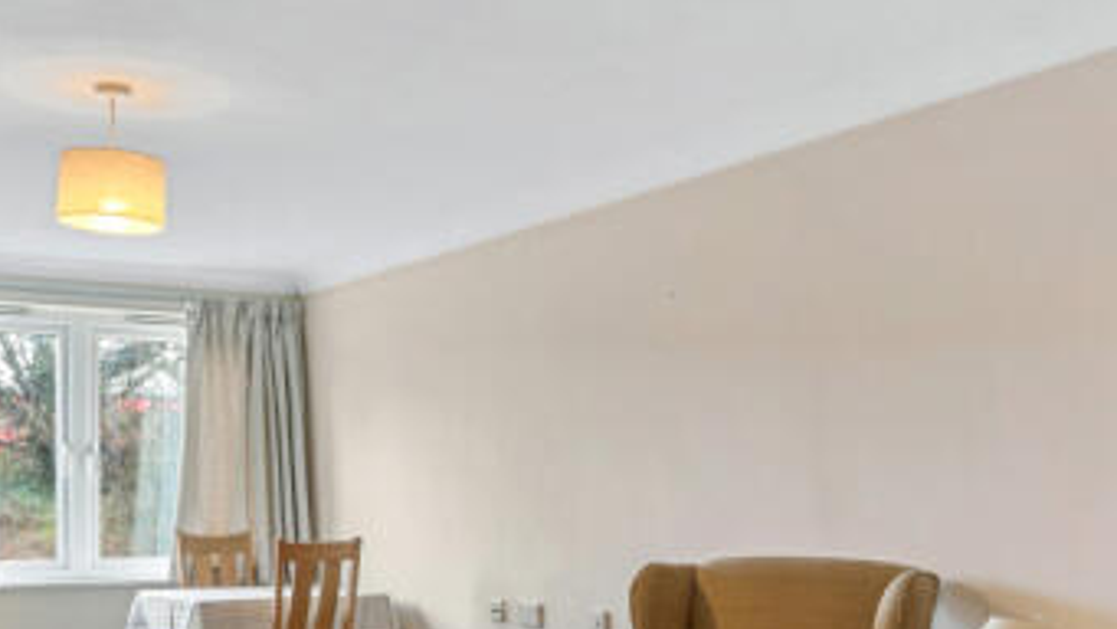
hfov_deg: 45.4
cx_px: 334
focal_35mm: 44
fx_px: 1304
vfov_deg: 26.8
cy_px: 454
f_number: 16
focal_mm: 14
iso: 250
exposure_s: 2
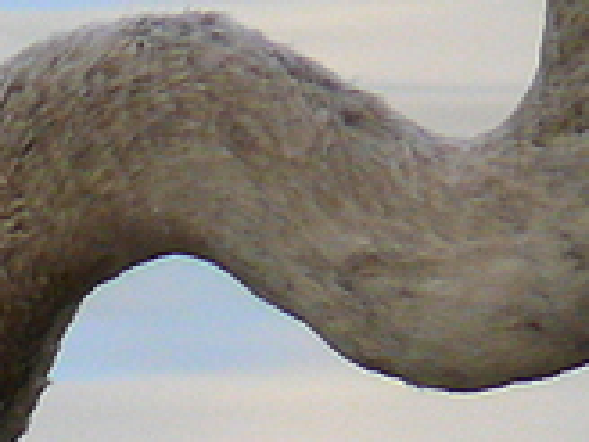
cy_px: 992
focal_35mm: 2620
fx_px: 44580
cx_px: -36
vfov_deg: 0.6
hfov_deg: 0.8
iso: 100
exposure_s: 1/500
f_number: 3.7
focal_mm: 88.8
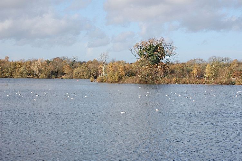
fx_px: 554
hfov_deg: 24.6
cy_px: 80
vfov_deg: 16.5
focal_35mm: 82
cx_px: 121
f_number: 9
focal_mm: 55
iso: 200
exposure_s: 1/320
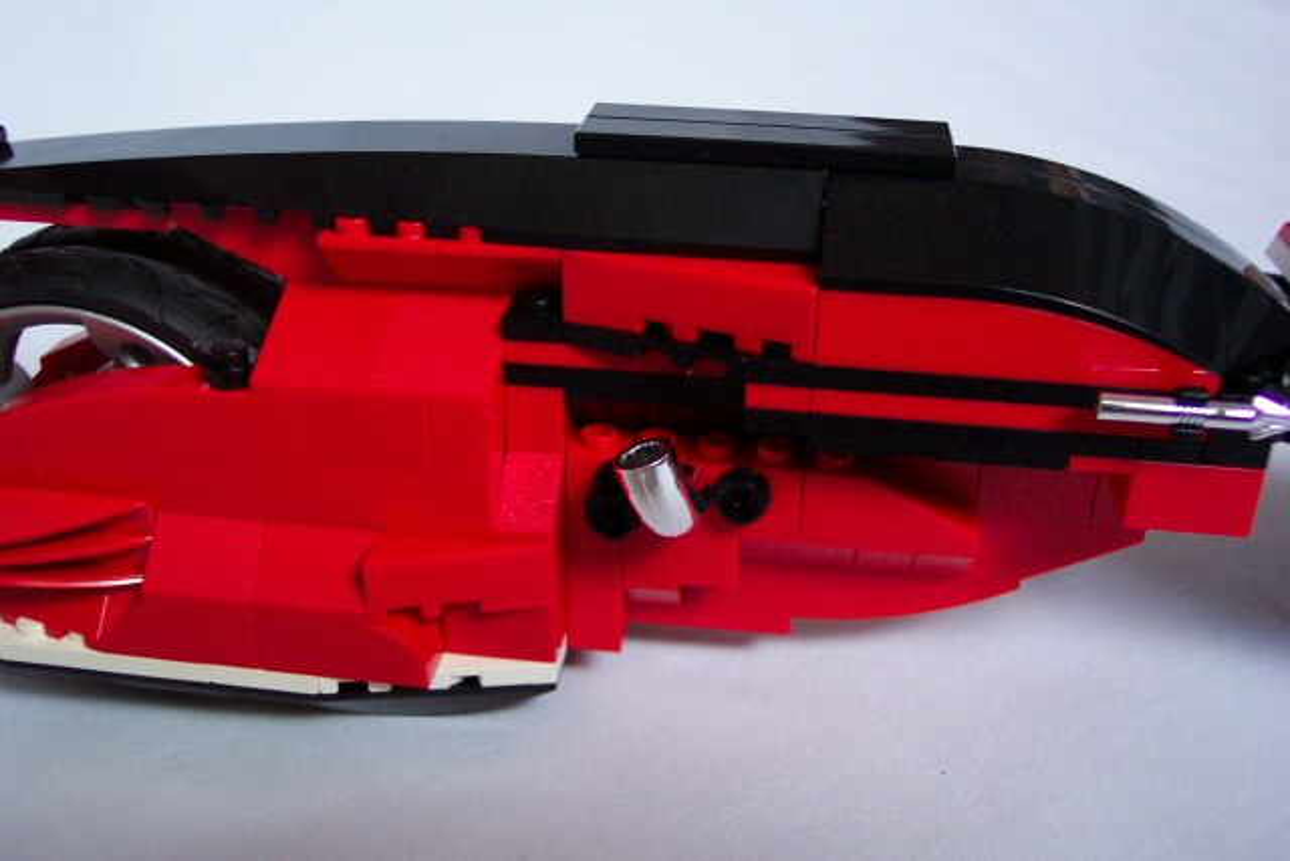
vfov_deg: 35.1
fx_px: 1362
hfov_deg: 50.7
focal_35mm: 38
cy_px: 430
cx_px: 645
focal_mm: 8
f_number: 2.8
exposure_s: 1/30
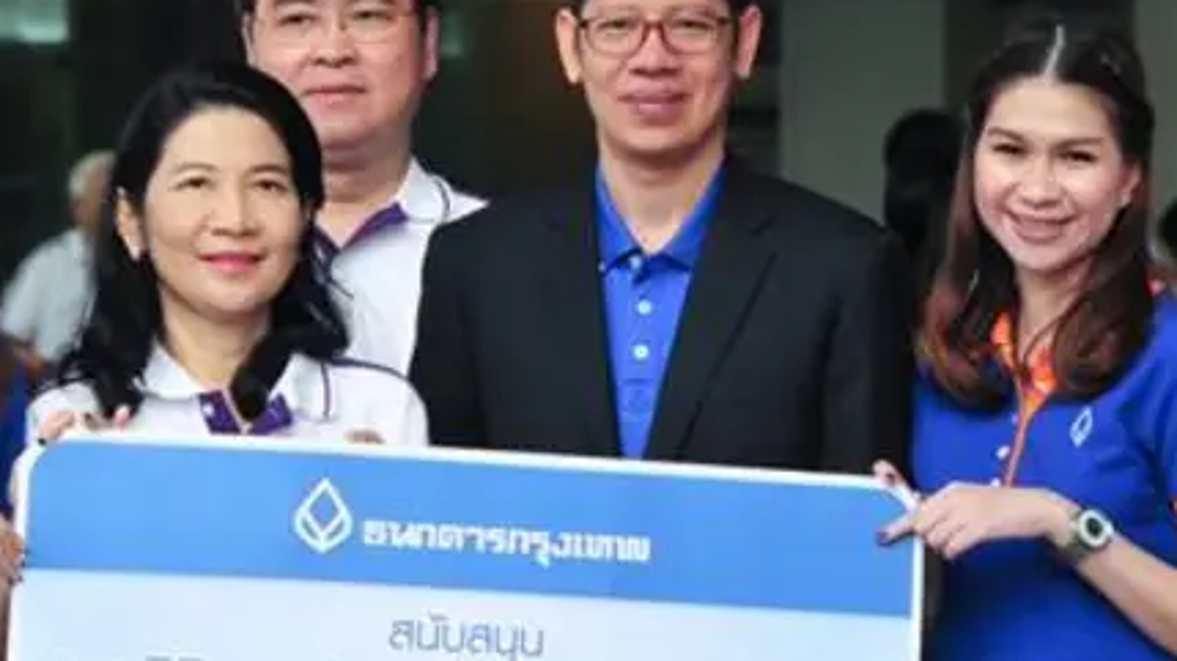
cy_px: 265
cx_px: 546
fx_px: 7301
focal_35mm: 234
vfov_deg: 5.2
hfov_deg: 9.2
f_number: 5.6
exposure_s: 1/200
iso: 320
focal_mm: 82
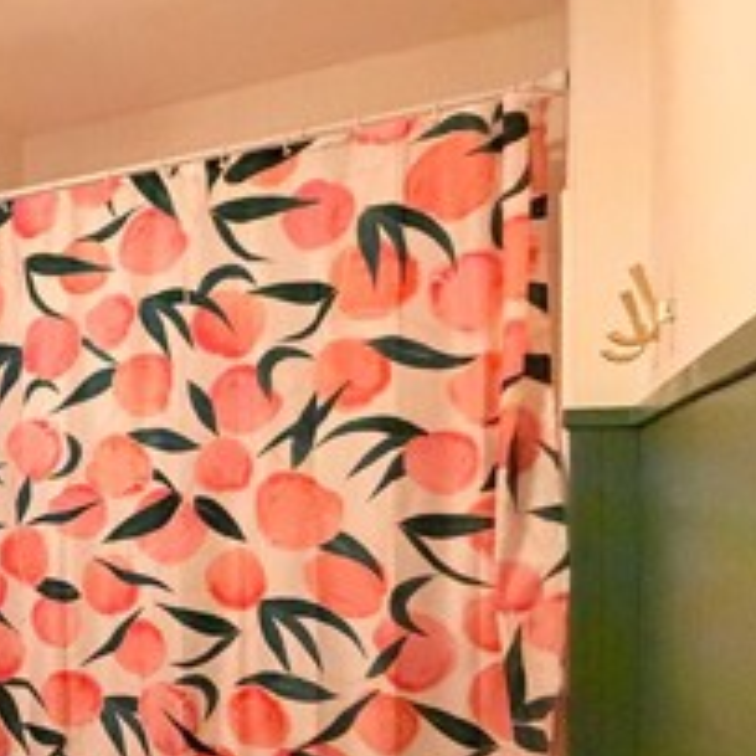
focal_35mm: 39
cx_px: -354
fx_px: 964
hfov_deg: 28.9
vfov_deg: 42.6
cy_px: 462
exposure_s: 1/60
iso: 800
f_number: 2.2
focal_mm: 2.22
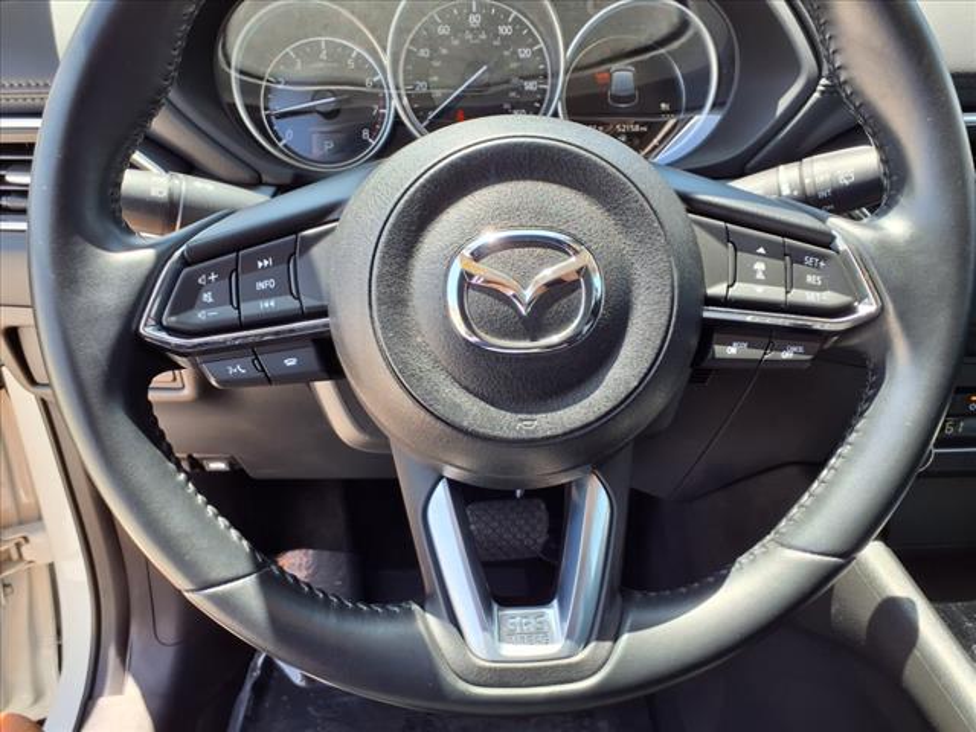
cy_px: 366
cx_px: 488
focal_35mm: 27
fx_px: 761
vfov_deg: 51.4
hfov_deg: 65.3
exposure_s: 1/179
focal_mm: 3.58
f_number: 1.9
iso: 40
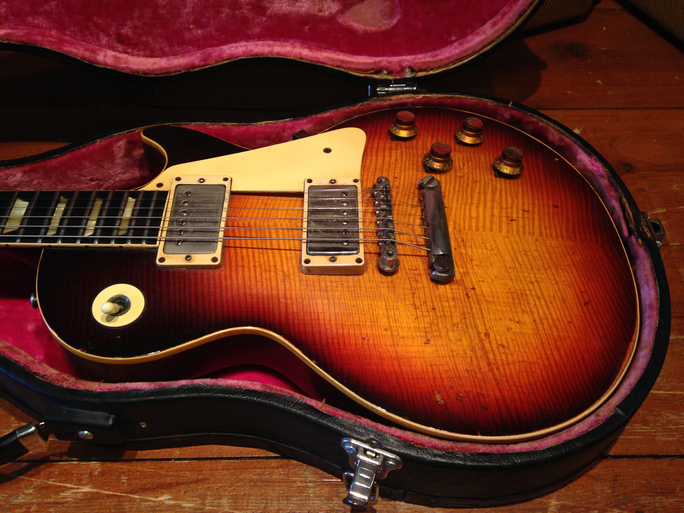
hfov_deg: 55.4
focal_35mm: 33
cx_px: 342
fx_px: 652
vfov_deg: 42.9
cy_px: 256
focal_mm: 4.12
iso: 80
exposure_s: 1/20
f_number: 2.4
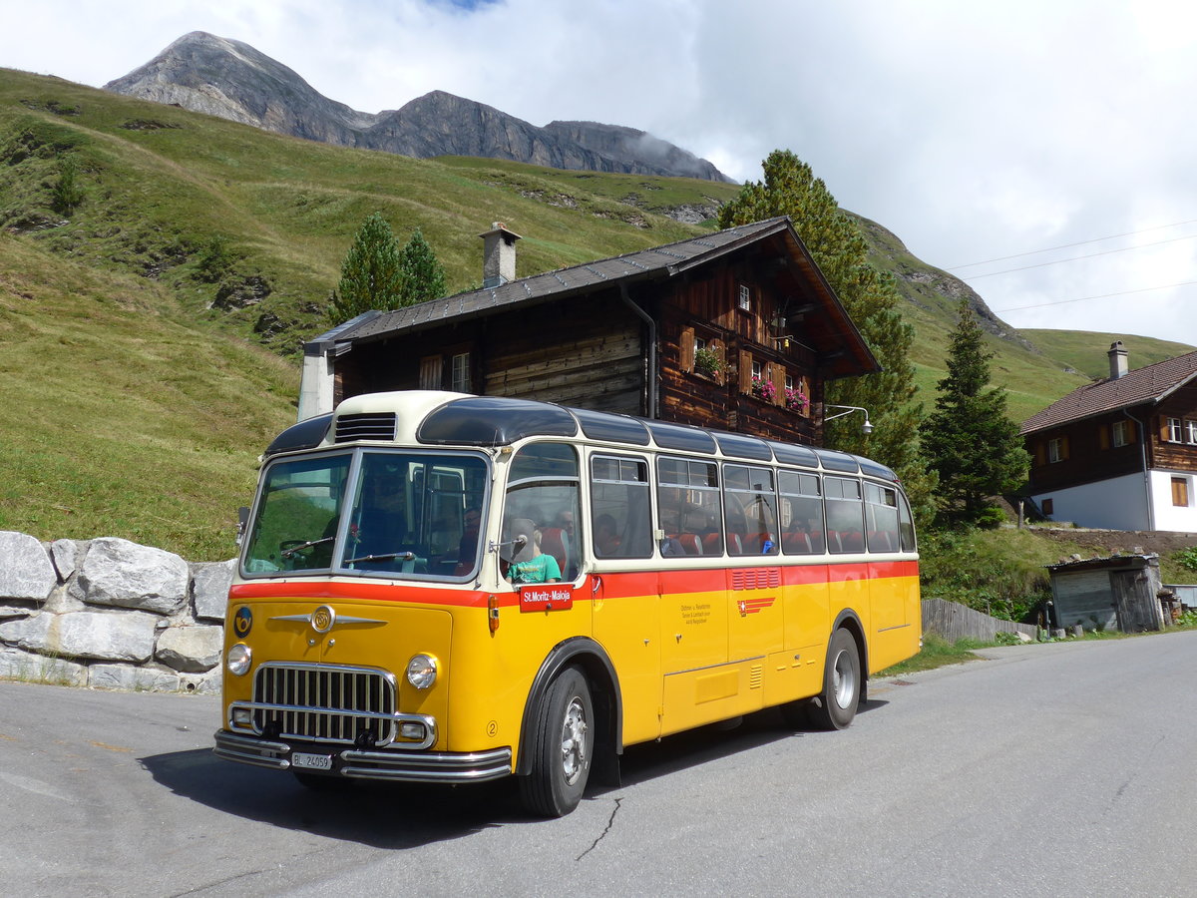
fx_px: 1418
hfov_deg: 45.8
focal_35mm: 41
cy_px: 449
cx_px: 598
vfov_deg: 35.1
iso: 80
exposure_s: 1/2000
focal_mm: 8.4
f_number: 2.8
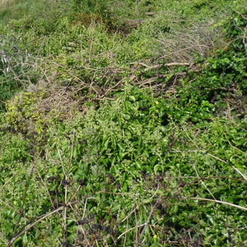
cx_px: 53
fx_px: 549
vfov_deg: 24.9
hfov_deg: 25.0
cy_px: 44
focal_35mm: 68
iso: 80
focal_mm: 5
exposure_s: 1/800
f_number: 2.8
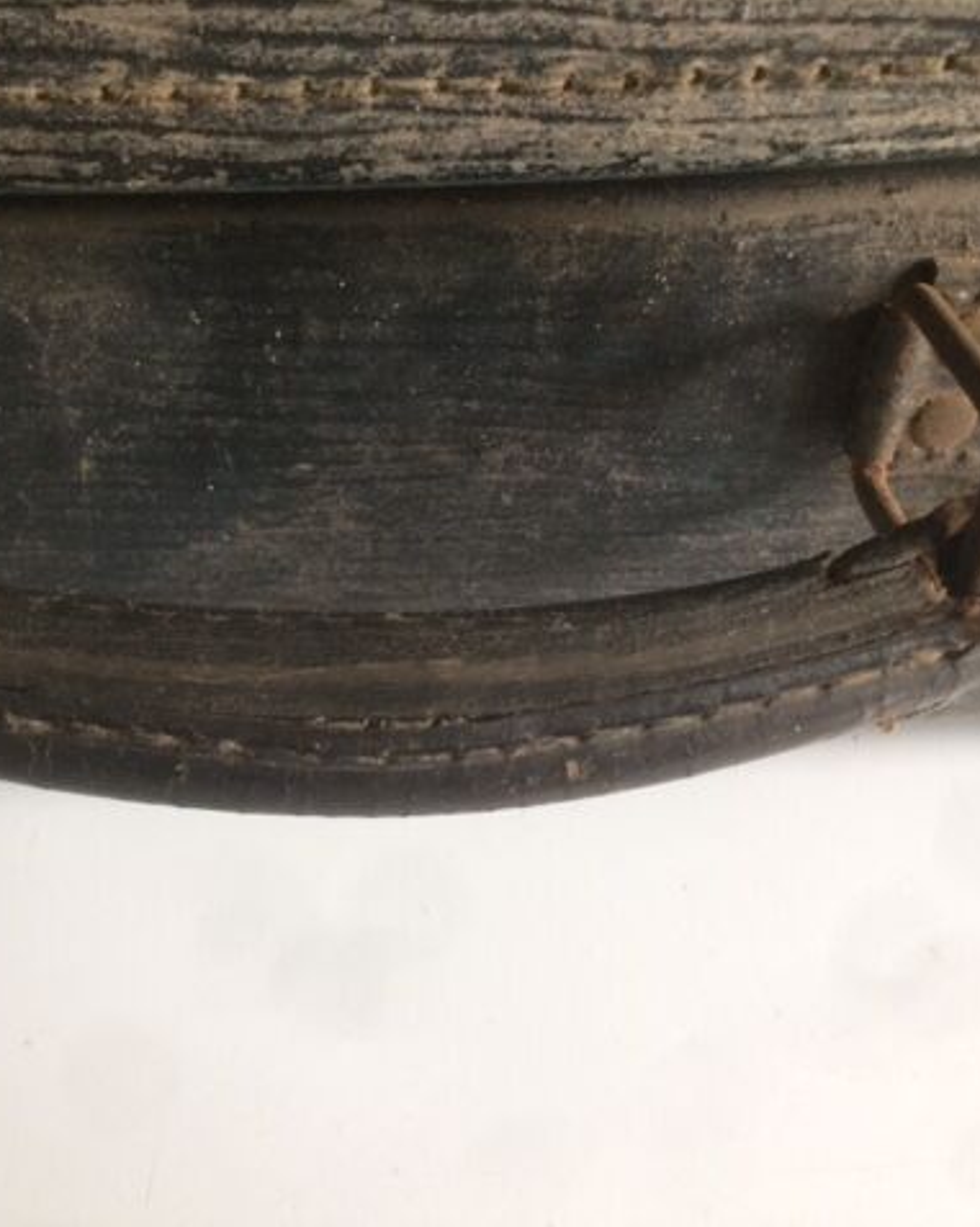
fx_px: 1379
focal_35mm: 38
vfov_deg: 48.0
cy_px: 612
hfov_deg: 38.5
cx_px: 296
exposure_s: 1/33
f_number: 2.2
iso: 64
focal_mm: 4.15
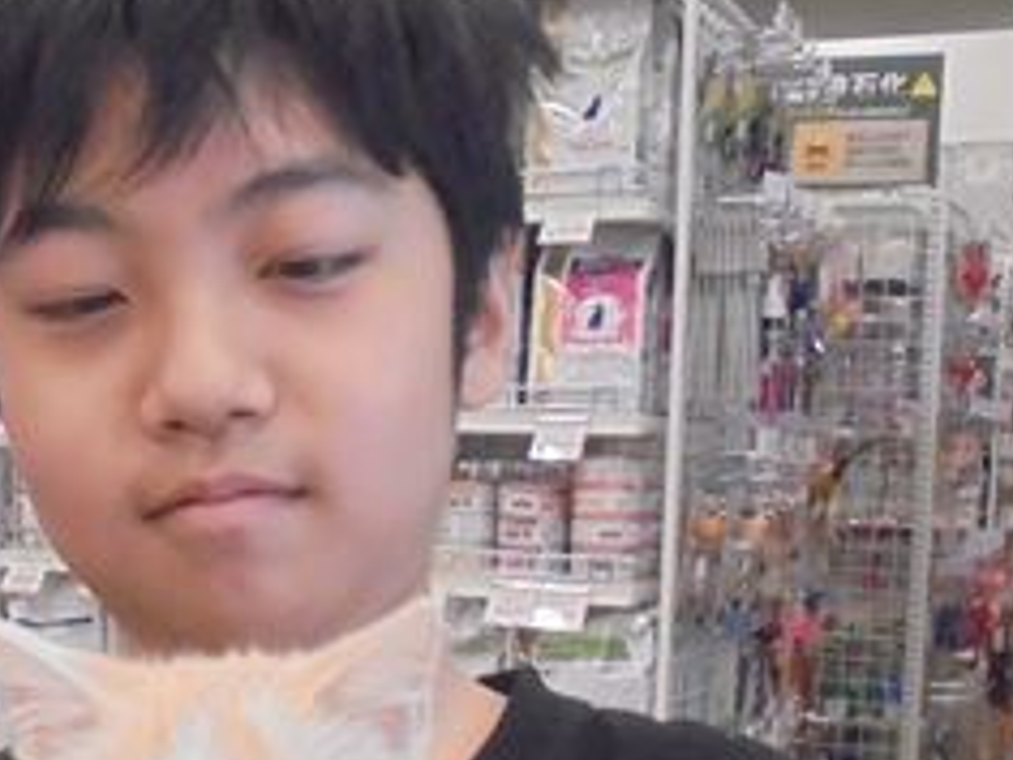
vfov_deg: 21.8
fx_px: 1931
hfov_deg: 28.6
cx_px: 159
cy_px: 661
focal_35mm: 66
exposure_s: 1/80
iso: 800
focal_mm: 4.6
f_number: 3.5
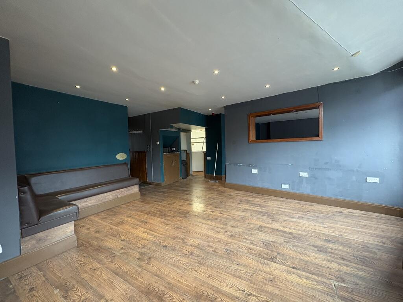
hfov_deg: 102.1
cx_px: 202
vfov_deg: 85.7
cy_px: 151
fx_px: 163
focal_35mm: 14
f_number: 2.2
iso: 250
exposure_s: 1/50
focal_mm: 2.22
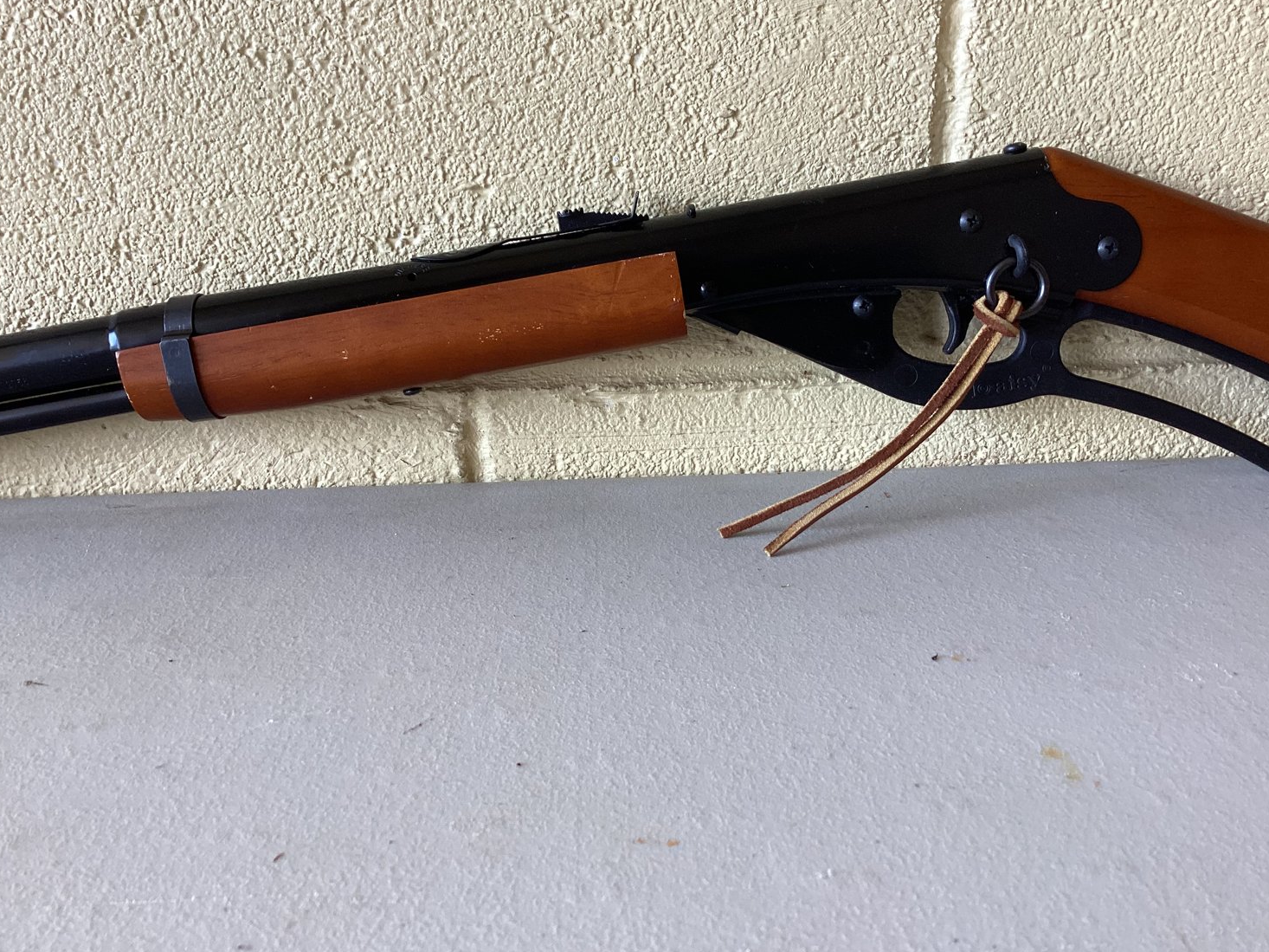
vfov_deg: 44.1
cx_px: 644
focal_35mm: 32
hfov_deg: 56.8
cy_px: 475
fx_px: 1173
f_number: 2.4
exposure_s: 1/120
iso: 40
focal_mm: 3.3
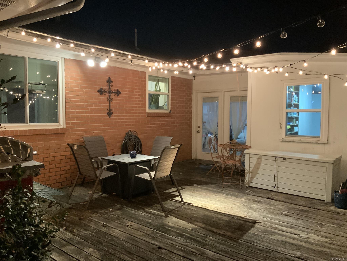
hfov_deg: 61.7
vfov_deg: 48.2
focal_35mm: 29
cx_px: 174
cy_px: 130
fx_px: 291
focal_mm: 3
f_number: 1.8
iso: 320
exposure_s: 1/30
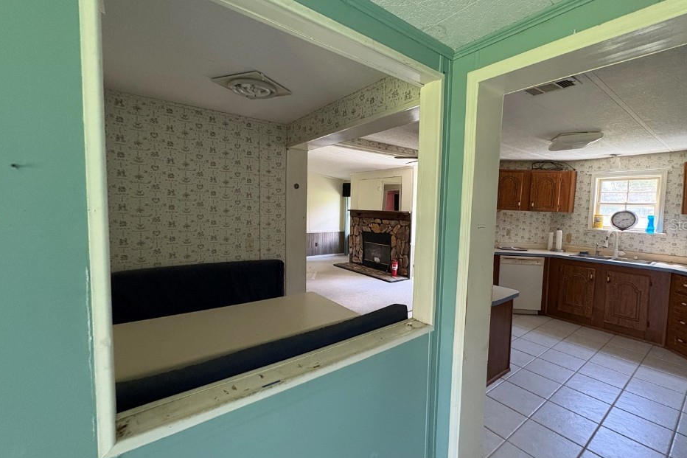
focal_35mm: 16
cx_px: 362
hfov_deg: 96.7
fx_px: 305
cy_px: 224
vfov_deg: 73.7
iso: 500
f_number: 2.2
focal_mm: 2.22
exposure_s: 1/60
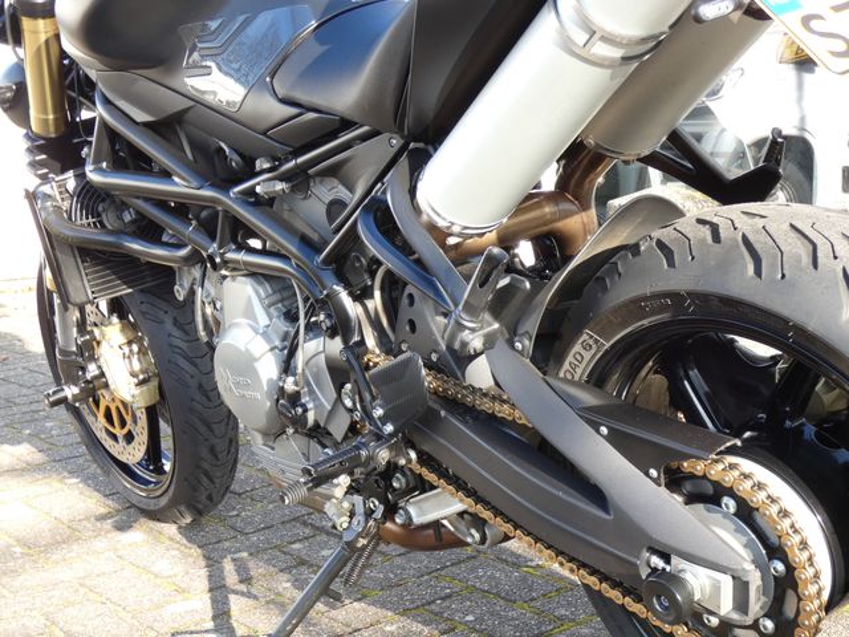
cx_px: 424
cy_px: 318
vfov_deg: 26.6
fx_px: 1349
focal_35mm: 55
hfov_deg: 34.9
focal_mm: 9.9
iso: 125
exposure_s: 1/80
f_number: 4
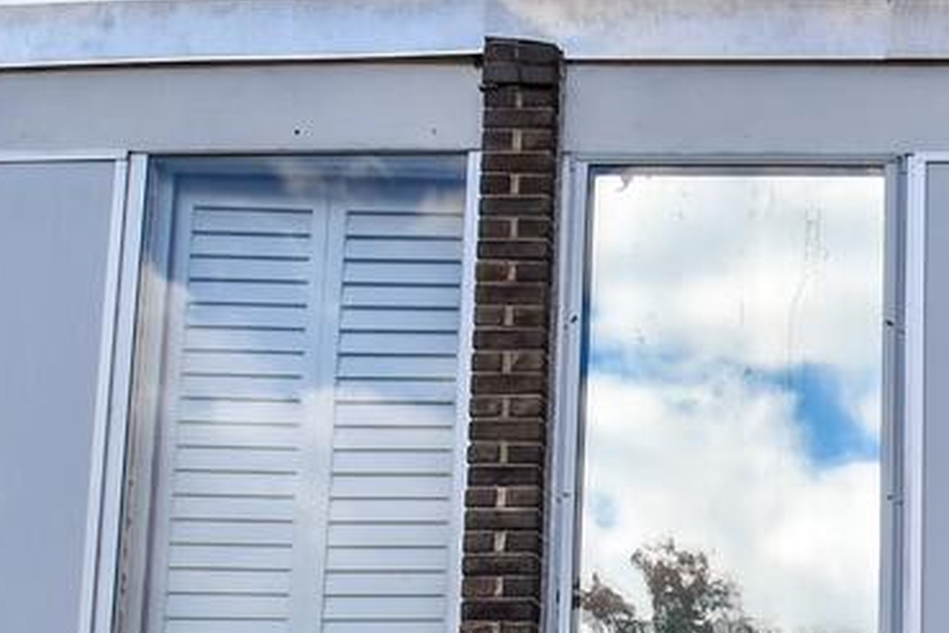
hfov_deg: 24.2
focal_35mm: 70
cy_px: 1184
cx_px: 1318
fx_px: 1846
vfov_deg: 16.1
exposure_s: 1/250
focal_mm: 12
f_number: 8
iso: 180
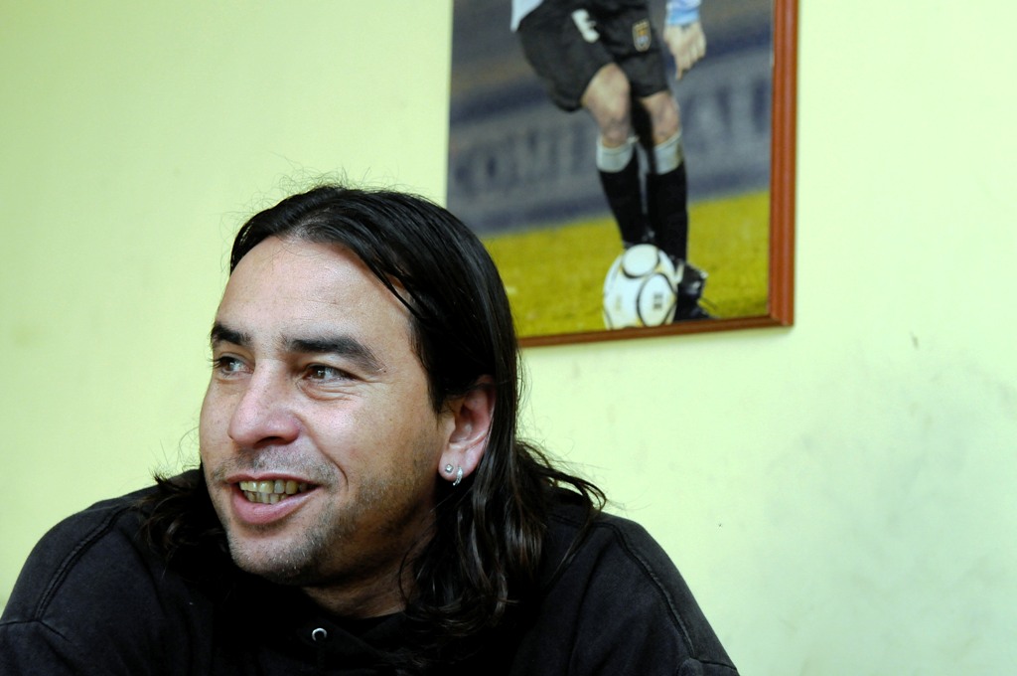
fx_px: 1904
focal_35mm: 68
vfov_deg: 20.1
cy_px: 338
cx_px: 508
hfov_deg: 29.9
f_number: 5.6
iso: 800
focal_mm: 45
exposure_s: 1/160
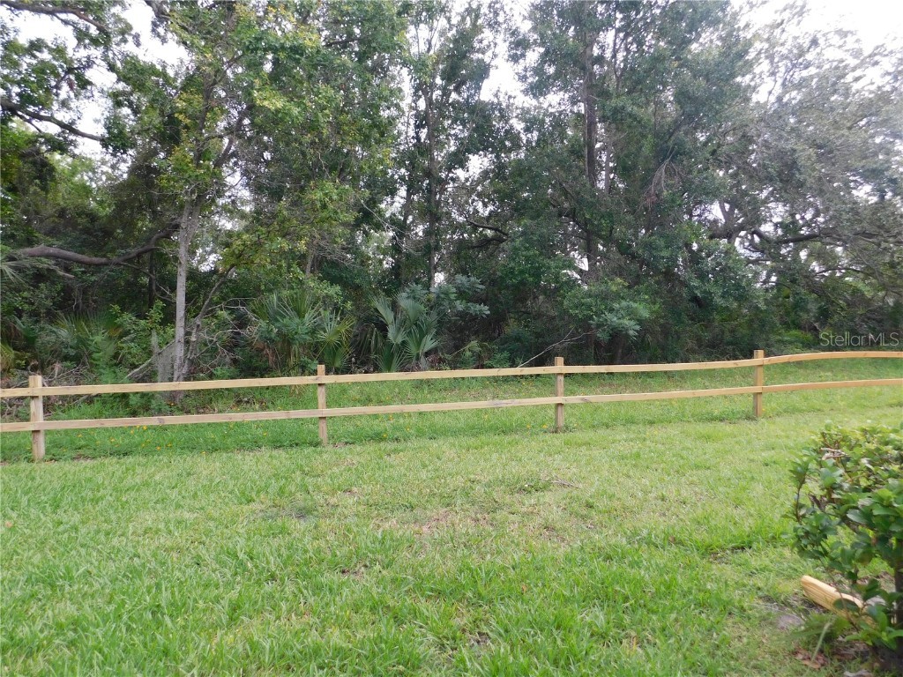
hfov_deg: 73.9
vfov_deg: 58.9
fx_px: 600
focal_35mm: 23
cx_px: 452
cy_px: 338
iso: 125
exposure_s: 1/30
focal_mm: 4
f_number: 3
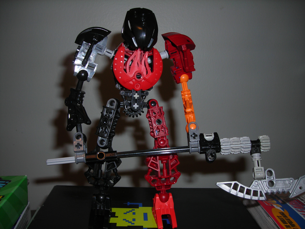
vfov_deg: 37.7
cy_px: 114
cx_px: 152
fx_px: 335
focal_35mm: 38
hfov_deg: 49.0
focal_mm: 6.3
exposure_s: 1/60.1
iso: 50
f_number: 3.2
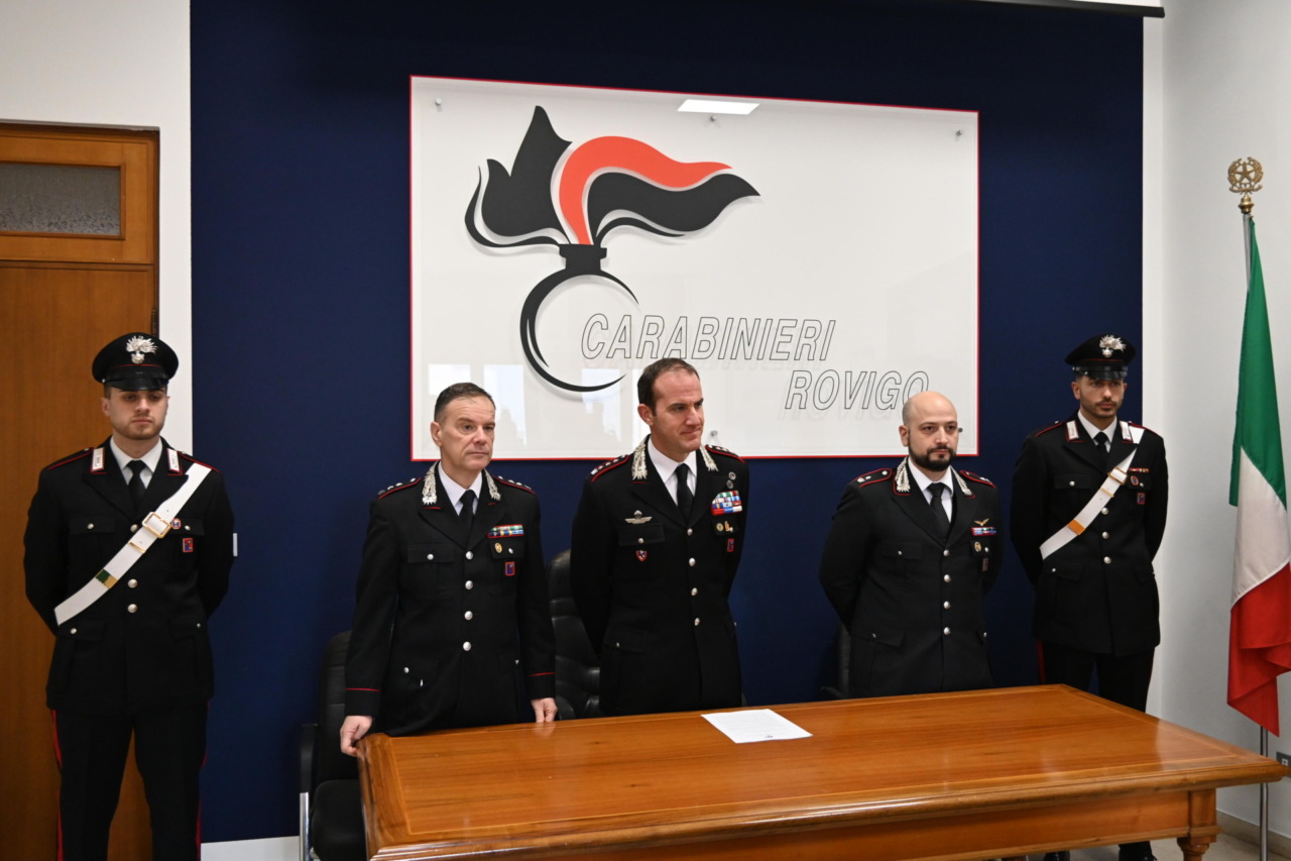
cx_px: 646
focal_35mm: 32
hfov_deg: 58.3
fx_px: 1156
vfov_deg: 40.8
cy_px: 430
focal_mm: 21.5
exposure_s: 1/125
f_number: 3.5
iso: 1400
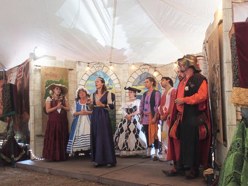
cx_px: 124
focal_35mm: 32
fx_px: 229
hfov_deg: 56.8
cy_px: 93
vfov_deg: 44.2
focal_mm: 6.7
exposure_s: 1/20
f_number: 8
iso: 800
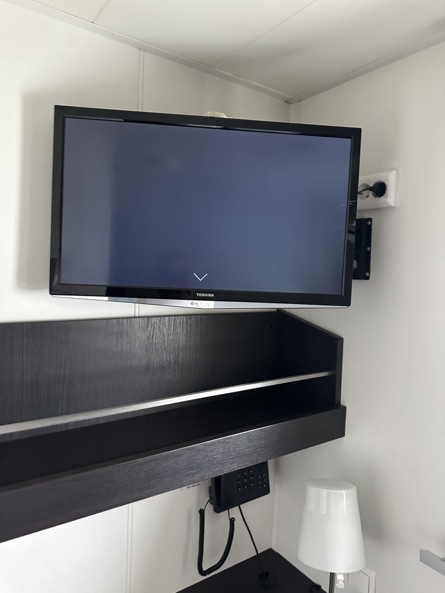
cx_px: 222
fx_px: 411
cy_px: 296
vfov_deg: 71.6
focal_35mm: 24
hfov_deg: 56.8
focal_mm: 6.86
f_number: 1.78
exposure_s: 1/33
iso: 640
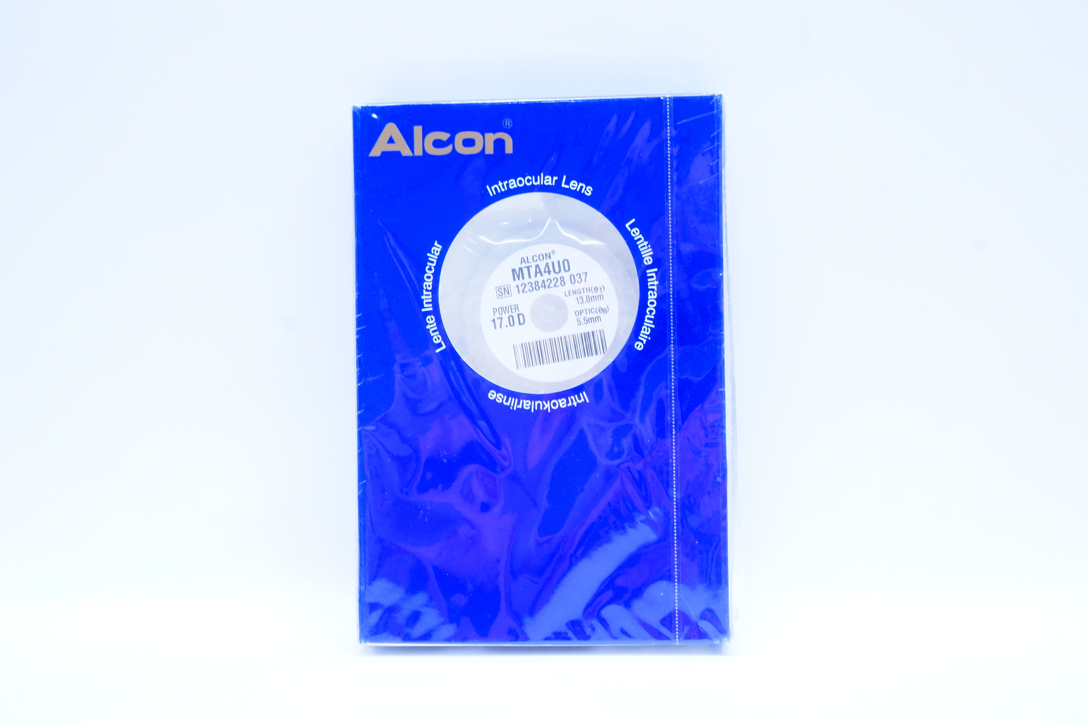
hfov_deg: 45.0
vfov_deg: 30.8
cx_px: 544
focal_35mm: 44
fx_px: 1313
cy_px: 362
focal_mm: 29
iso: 400
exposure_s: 1/10
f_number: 11
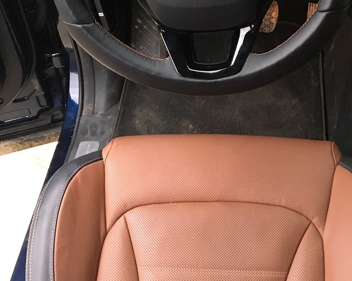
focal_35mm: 61
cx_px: 292
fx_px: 635
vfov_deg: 24.6
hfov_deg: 30.1
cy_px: 58
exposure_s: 1/33
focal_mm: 4.15
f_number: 2.2
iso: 250
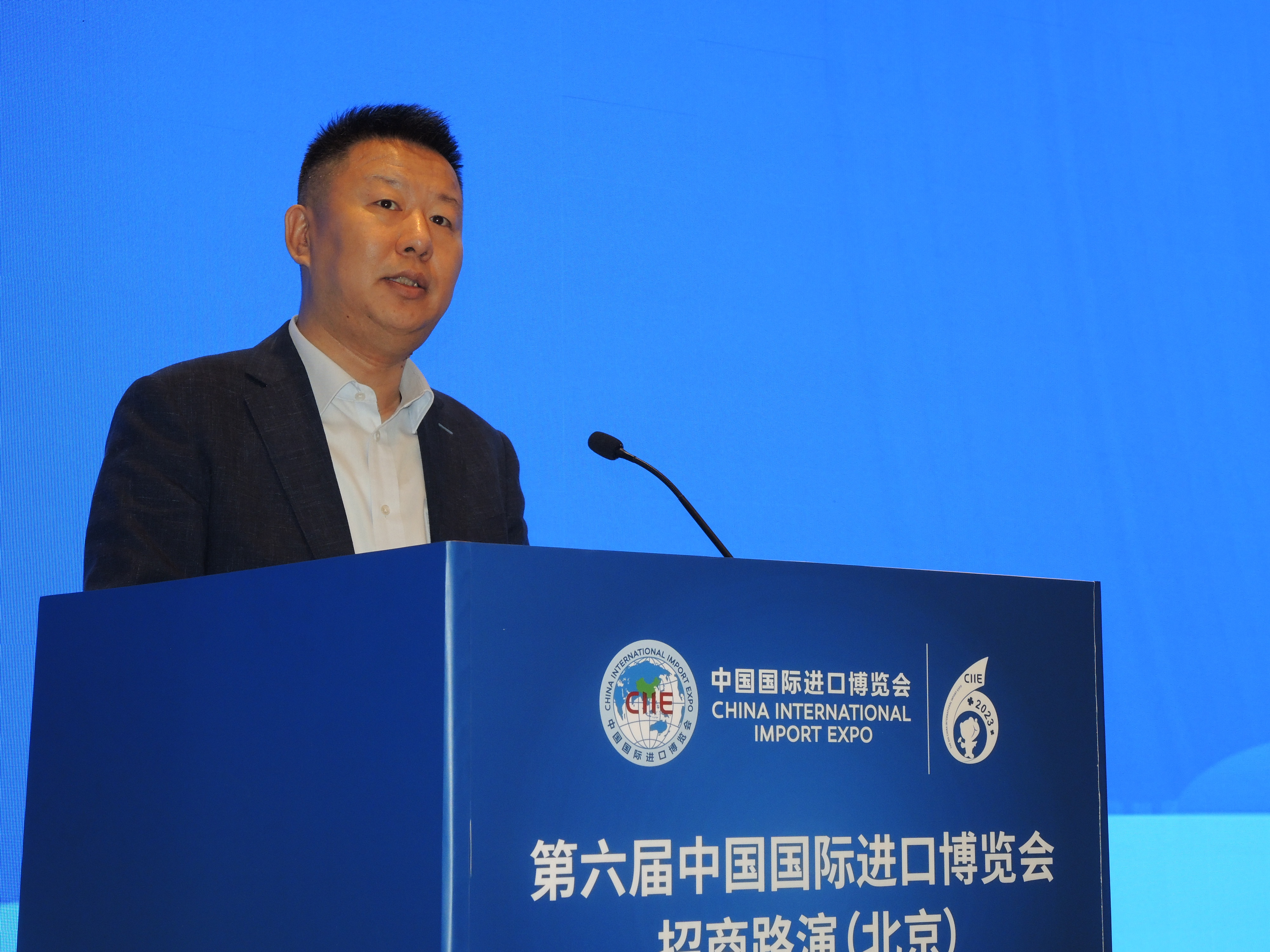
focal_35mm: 66
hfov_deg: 29.4
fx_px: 2421
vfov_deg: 22.3
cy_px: 476
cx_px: 635
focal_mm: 14.1
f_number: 3.2
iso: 400
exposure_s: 1/50
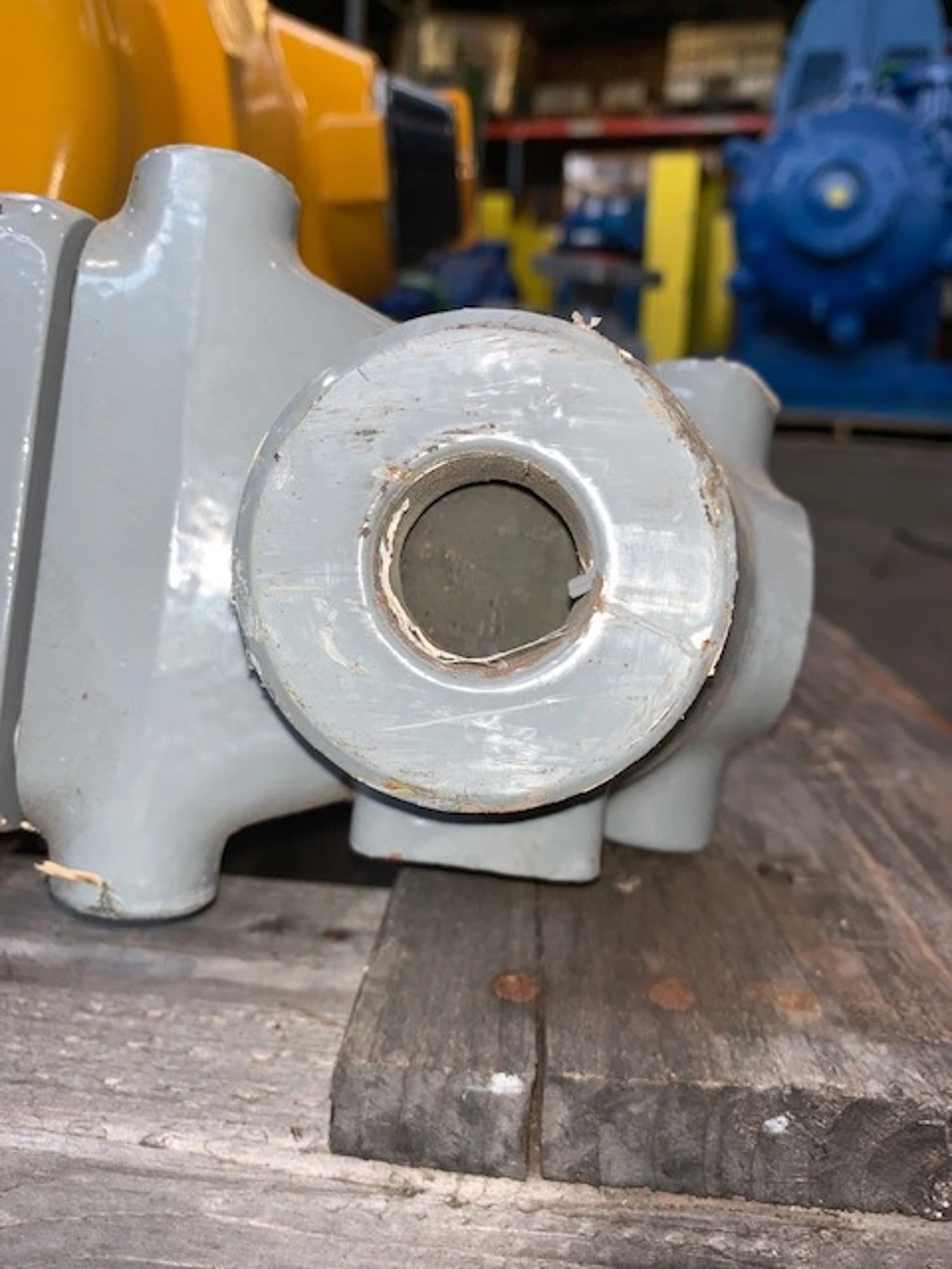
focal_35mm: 26
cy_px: 634
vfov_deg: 67.3
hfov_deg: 53.1
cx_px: 476
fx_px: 953
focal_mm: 4.25
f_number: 1.8
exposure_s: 1/53
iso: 25
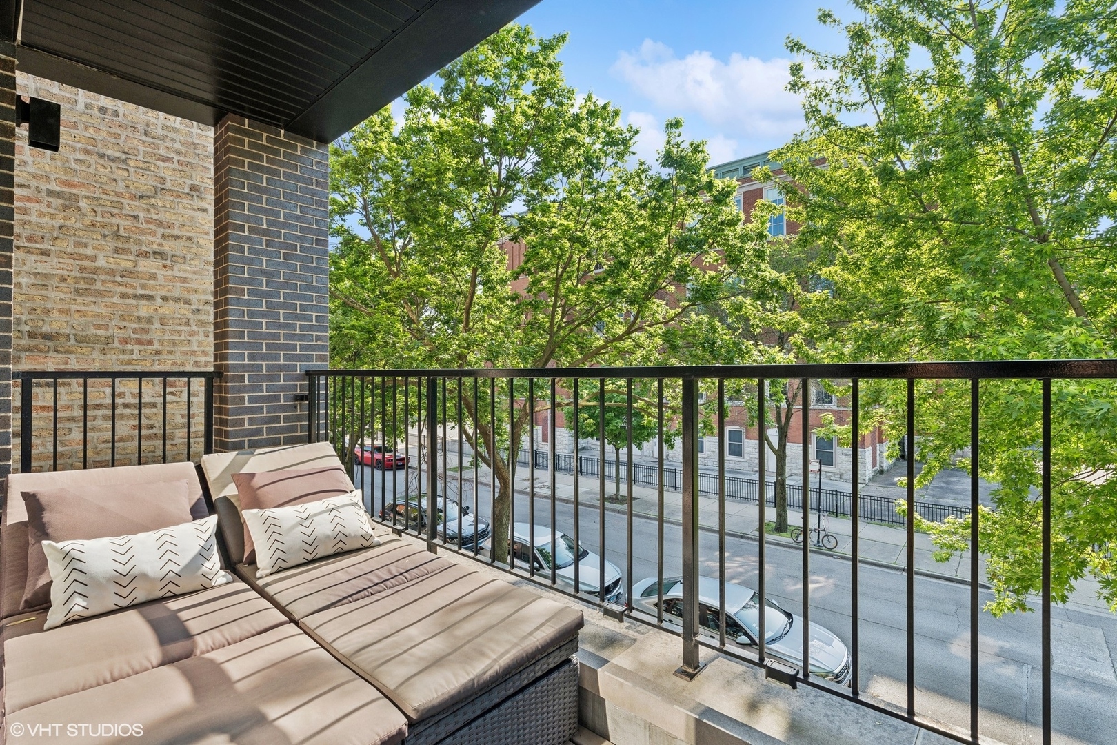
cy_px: 372
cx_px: 558
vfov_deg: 73.7
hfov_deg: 96.7
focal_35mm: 16
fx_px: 496
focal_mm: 16
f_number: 8
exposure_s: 1/200
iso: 320
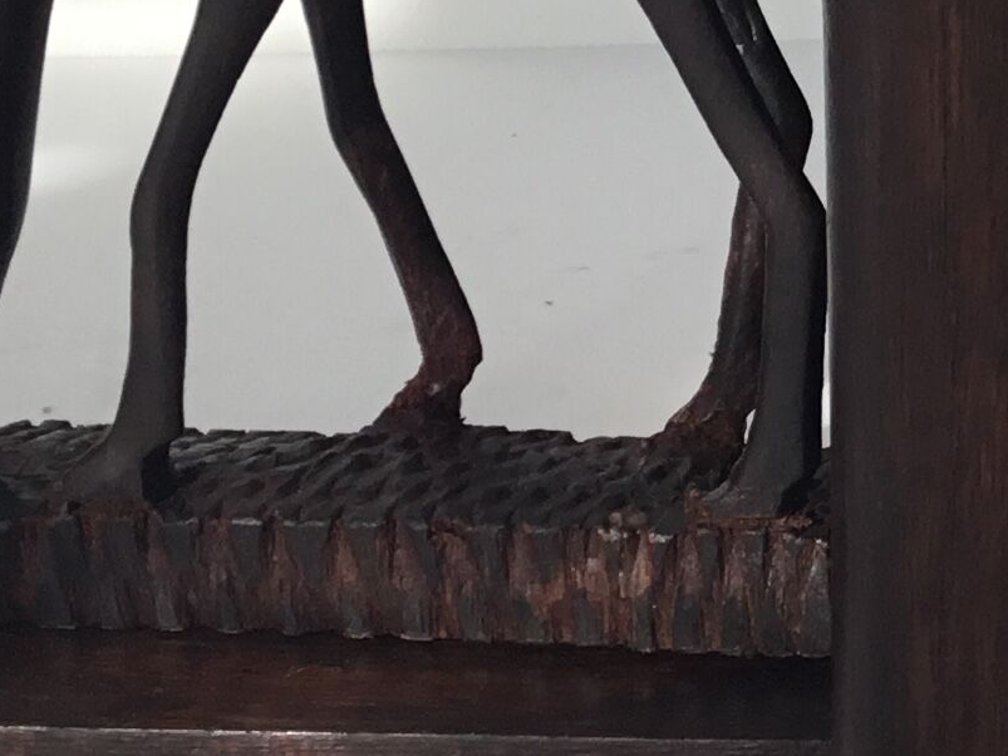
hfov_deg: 15.0
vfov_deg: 11.7
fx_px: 3669
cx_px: 1262
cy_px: 25
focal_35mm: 126
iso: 25
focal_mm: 3.3
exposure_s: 1/167
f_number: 2.4
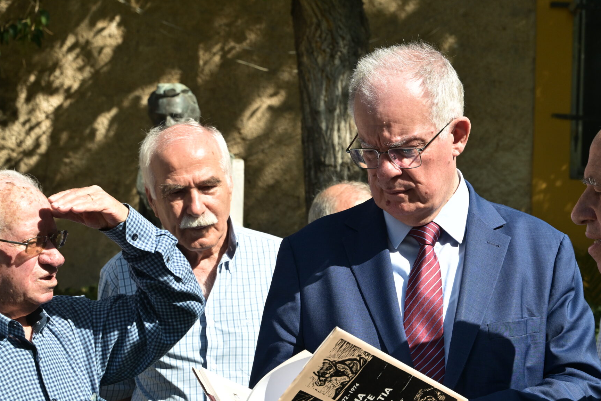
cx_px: 407
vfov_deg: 18.4
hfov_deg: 27.2
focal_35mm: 74
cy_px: 253
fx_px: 1235
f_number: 7.1
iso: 400
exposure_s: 1/800
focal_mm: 50
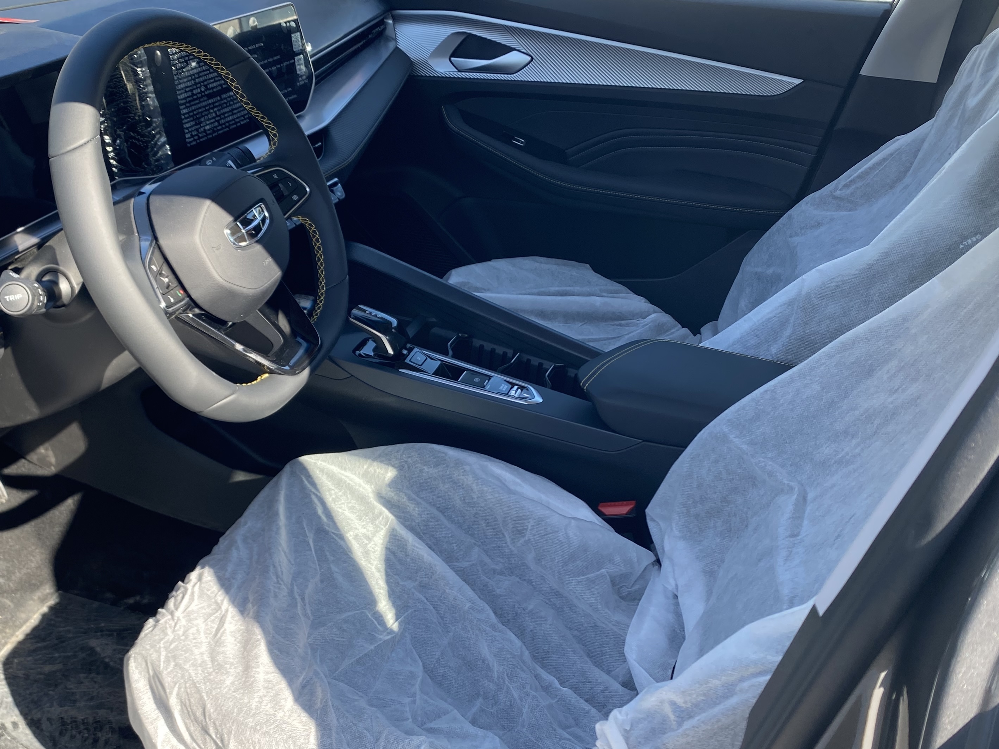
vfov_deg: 38.5
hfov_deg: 49.8
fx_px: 1068
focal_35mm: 37
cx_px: 400
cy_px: 460
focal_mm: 4.25
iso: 32
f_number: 1.8
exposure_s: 1/270
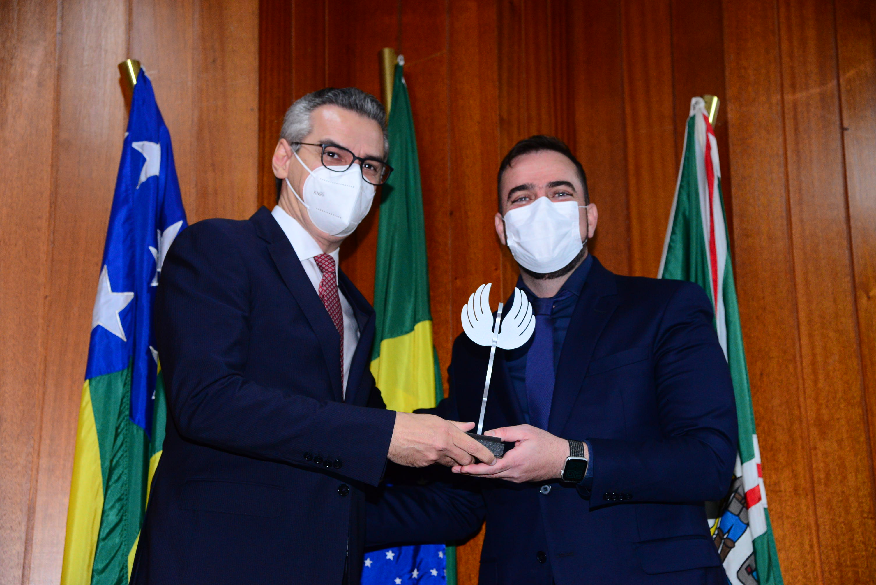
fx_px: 1582
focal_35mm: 65
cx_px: 438
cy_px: 292
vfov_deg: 20.9
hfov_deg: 30.9
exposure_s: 1/125
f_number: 4.5
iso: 2500
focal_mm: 65
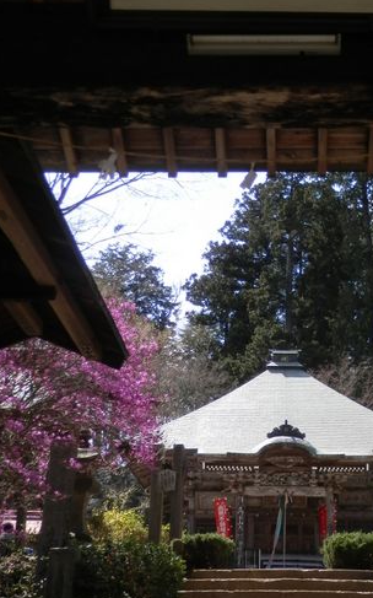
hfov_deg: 27.0
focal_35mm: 47
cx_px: 283
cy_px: 298
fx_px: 765
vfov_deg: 42.7
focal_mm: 5
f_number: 3.2
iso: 80
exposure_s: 1/400
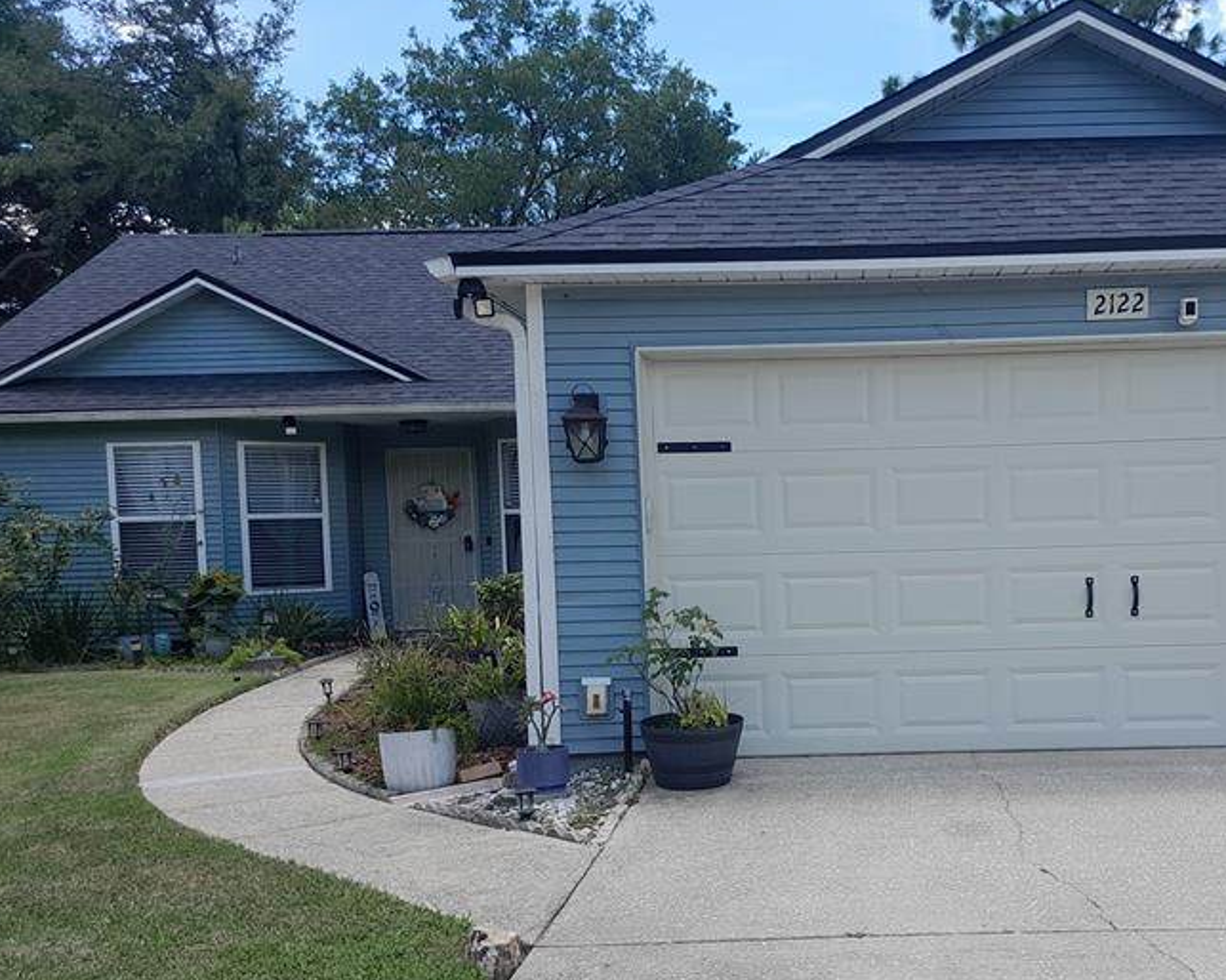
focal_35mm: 42
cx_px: 854
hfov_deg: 43.0
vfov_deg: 35.3
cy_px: 650
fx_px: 1524
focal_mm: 4
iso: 40
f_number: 1.8
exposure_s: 1/251
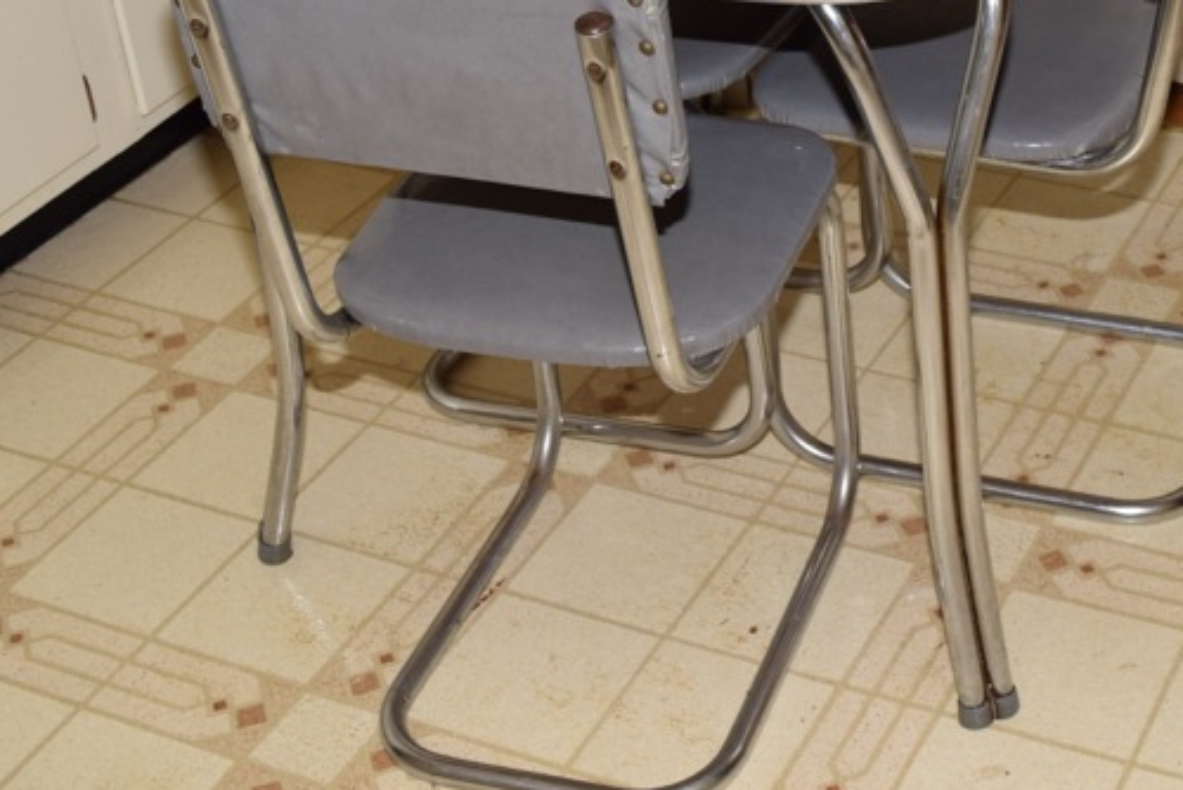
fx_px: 2269
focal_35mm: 69
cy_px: 127
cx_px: 977
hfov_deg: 28.5
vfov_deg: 19.5
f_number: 5.6
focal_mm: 23
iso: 100
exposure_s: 1/100
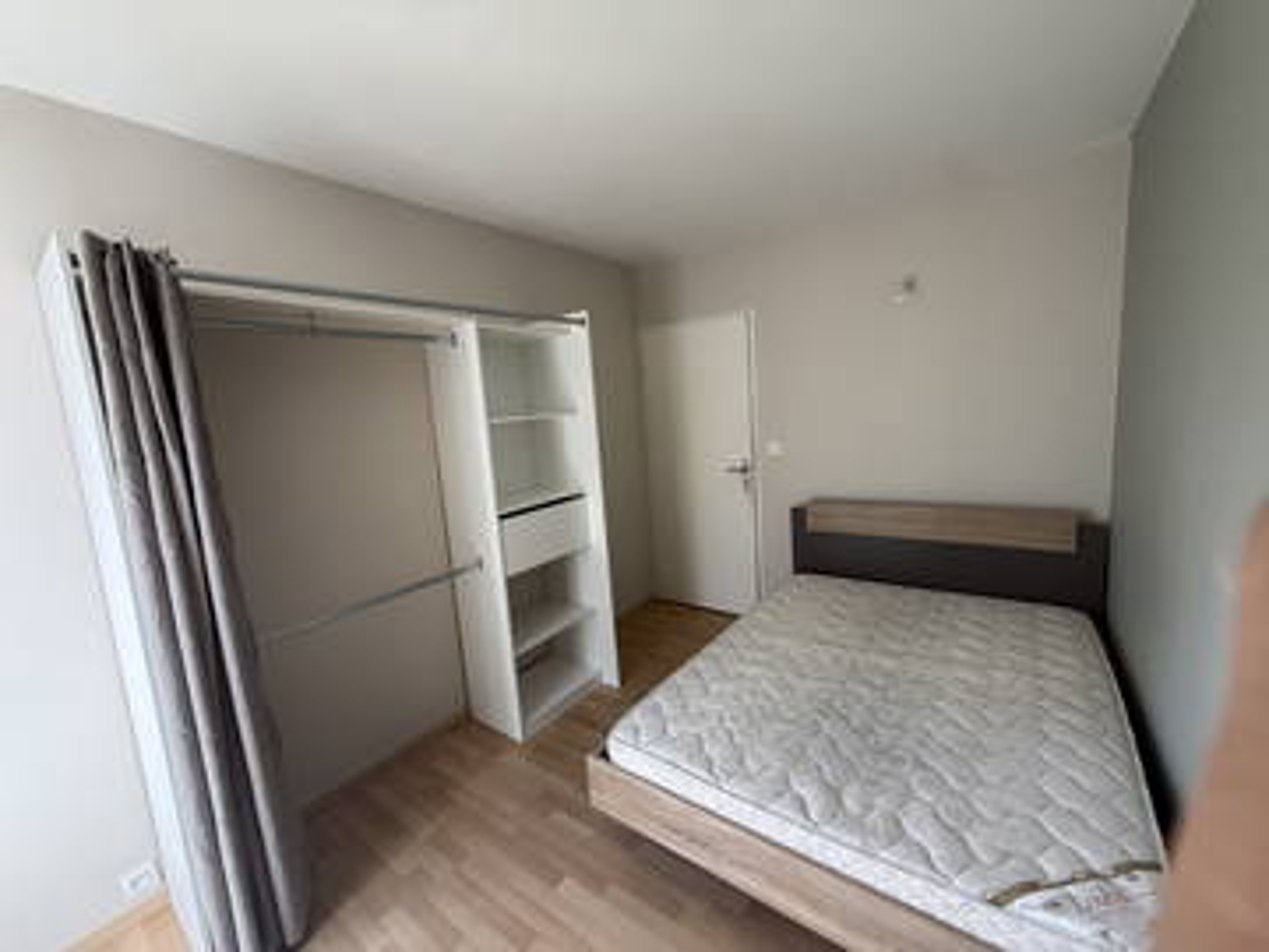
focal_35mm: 14
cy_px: 476
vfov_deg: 85.7
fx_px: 513
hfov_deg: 102.1
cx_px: 634
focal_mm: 2.22
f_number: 2.2
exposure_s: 1/99
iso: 100
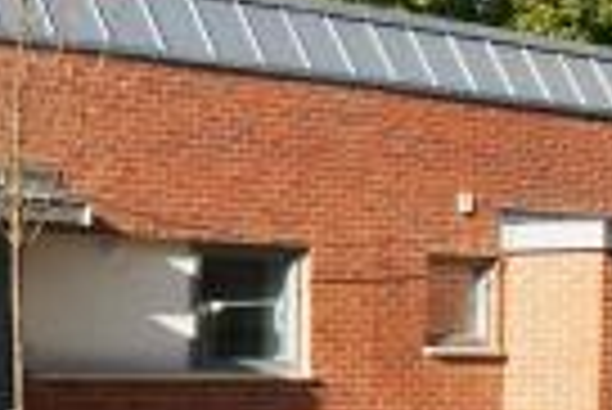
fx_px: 2178
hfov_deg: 14.7
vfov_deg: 10.7
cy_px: 383
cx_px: -338
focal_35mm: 128
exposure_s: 1/80
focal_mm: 26
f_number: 10
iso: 100
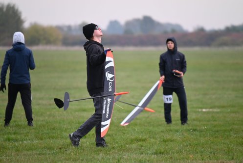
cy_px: 82
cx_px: 122
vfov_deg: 3.4
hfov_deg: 5.2
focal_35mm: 400
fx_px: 2701
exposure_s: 1/800
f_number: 6.3
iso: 1000
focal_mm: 400
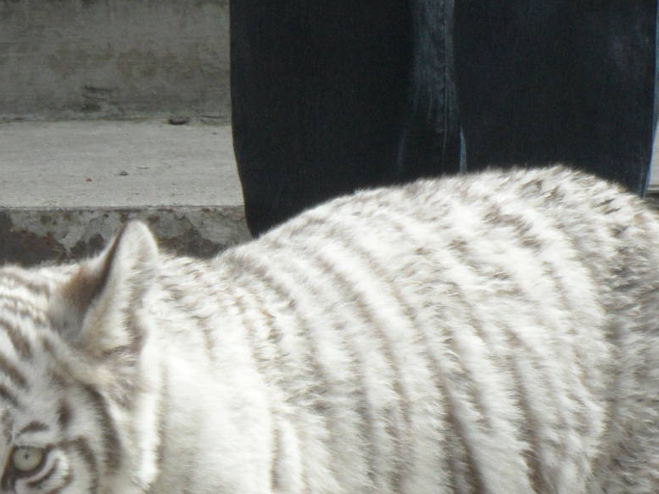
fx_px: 14026
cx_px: 339
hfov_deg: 2.7
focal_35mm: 737
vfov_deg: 2.0
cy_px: 455
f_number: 5.8
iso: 200
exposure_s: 1/250
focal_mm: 58.5
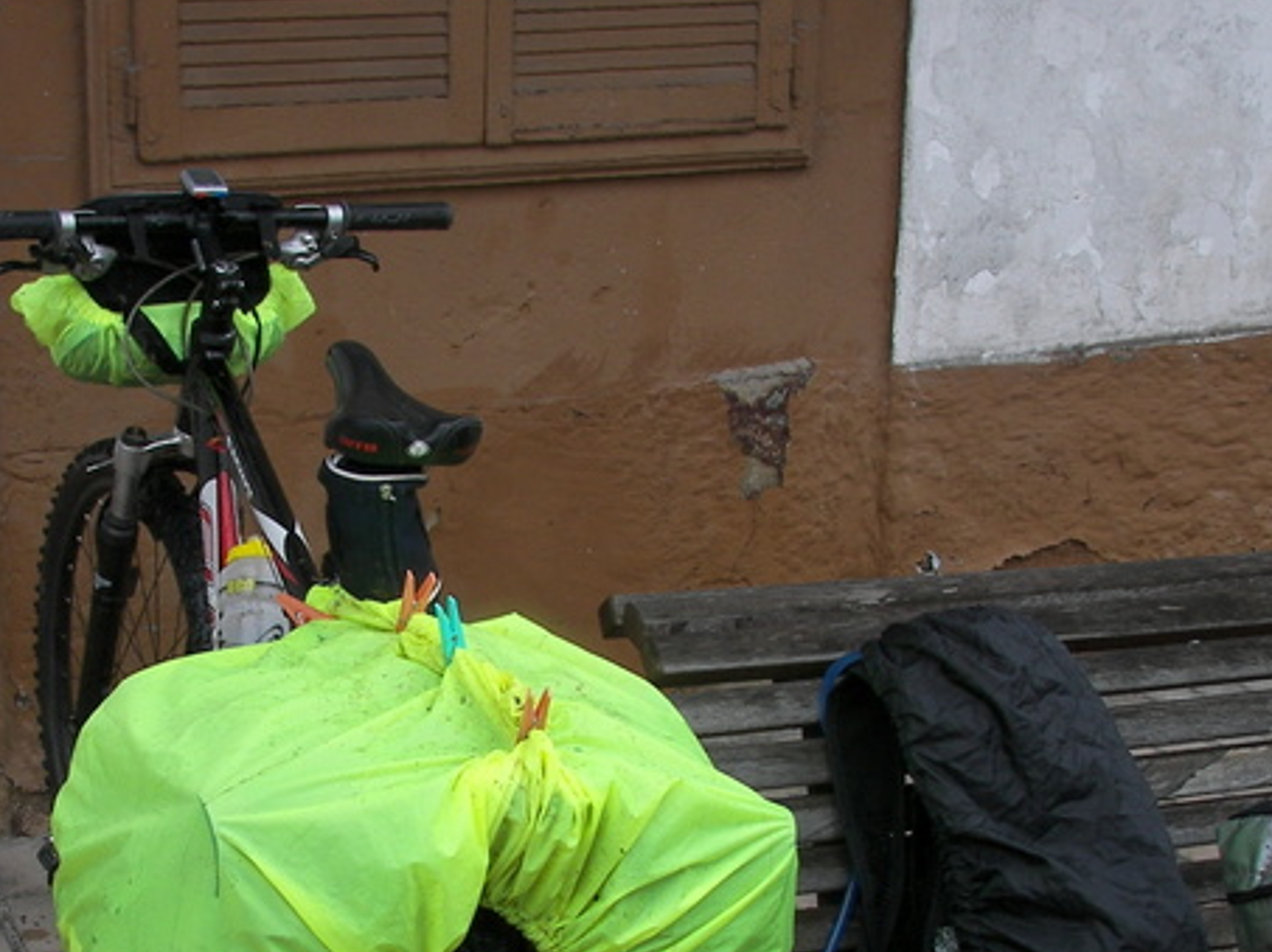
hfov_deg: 25.2
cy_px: 750
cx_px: 385
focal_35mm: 77
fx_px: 2827
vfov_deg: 18.9
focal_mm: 7.3
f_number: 2.8
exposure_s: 1/80
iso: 50
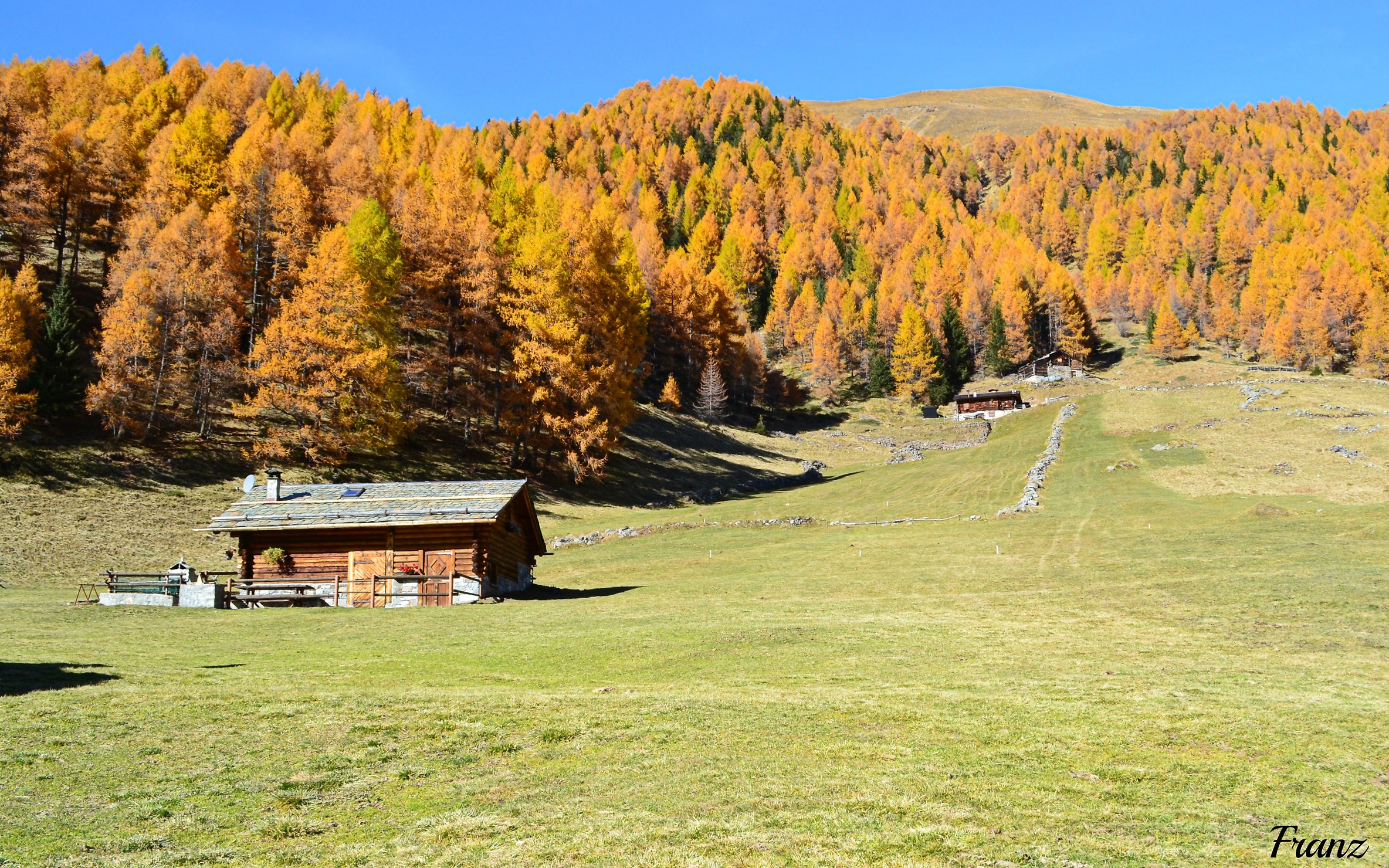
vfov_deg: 40.6
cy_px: 427
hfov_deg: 61.2
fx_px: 1173
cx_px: 703
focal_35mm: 31
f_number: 10
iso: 400
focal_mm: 20
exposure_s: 1/320
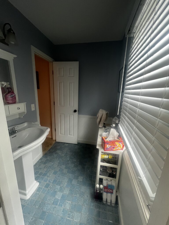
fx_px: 85
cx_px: 84
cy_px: 112
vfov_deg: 106.2
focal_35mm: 13
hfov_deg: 89.9
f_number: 1.8
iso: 250
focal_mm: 1.57
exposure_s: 1/60
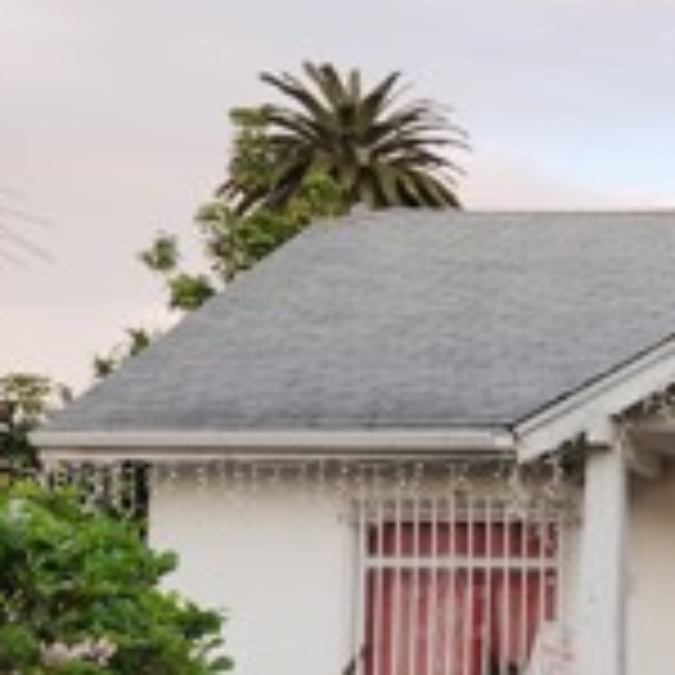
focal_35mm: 87
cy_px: 603
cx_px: 724
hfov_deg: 19.2
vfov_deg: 19.6
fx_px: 1919
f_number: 1.8
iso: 64
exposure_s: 1/180
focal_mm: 5.4
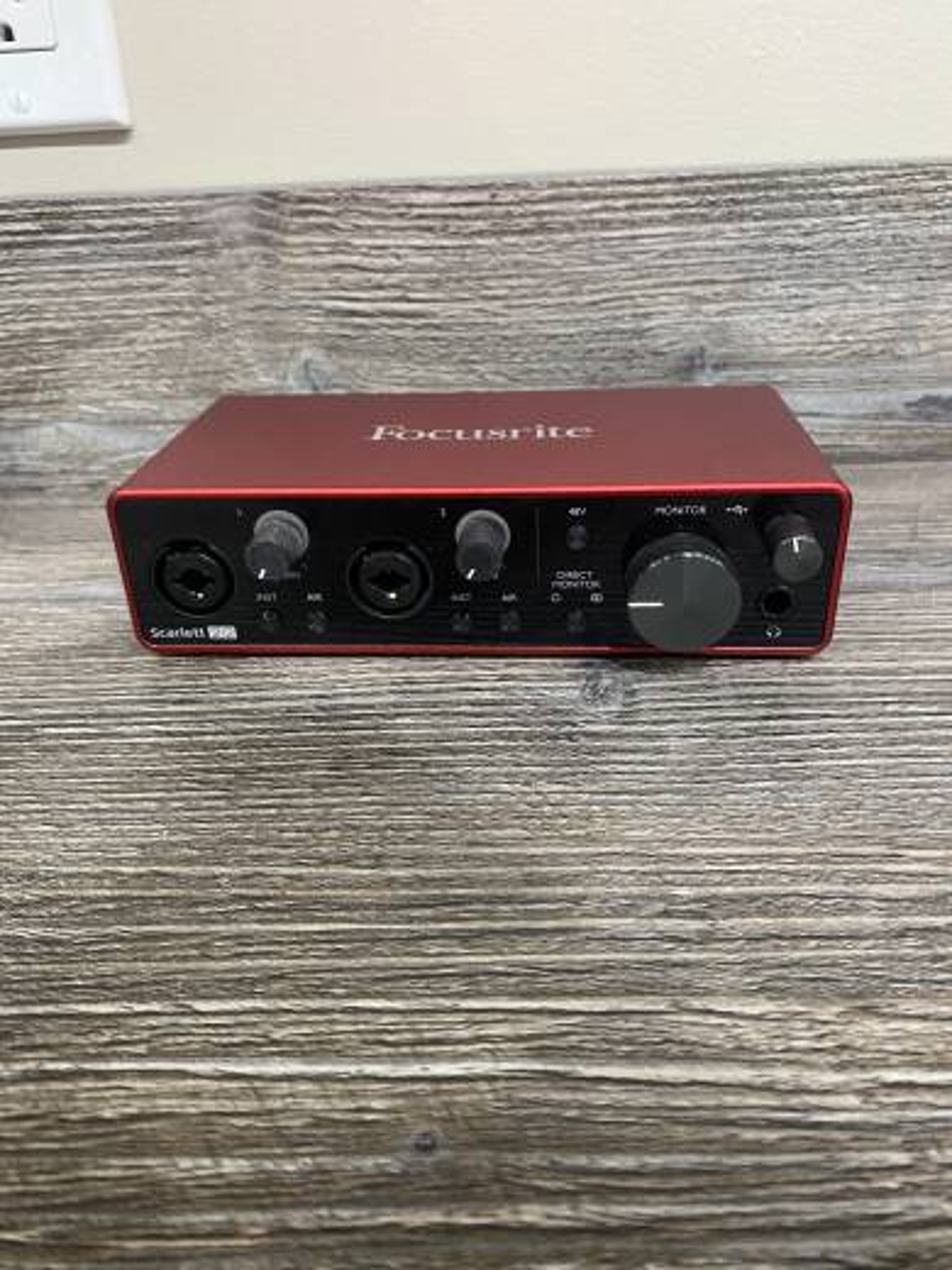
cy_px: 635
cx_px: 476
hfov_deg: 53.1
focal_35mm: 26
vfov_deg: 67.3
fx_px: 953
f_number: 1.8
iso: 80
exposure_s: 1/60
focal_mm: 4.25
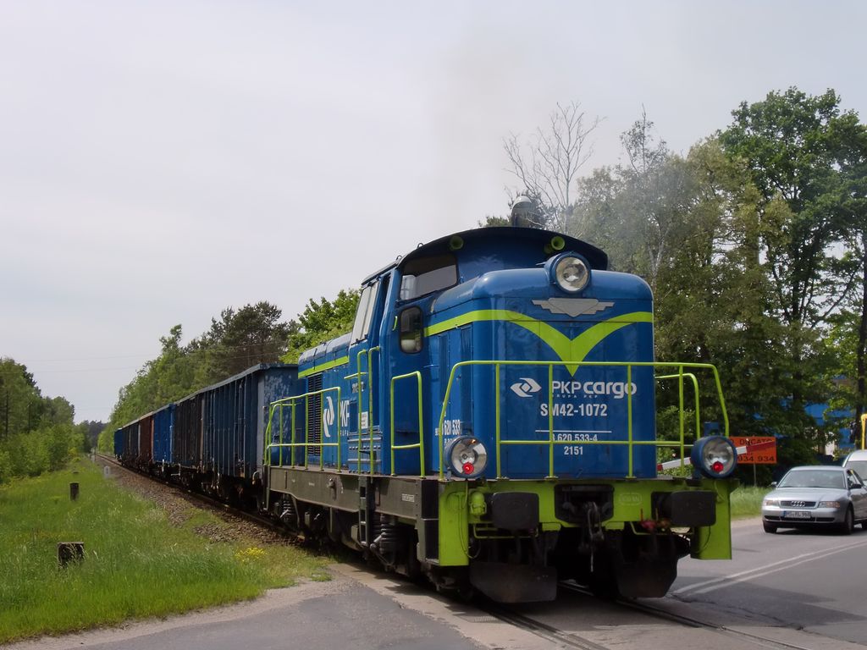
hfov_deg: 32.2
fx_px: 1503
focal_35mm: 60
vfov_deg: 24.4
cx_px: 434
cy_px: 325
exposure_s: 1/250
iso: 64
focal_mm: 10.4
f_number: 7.2
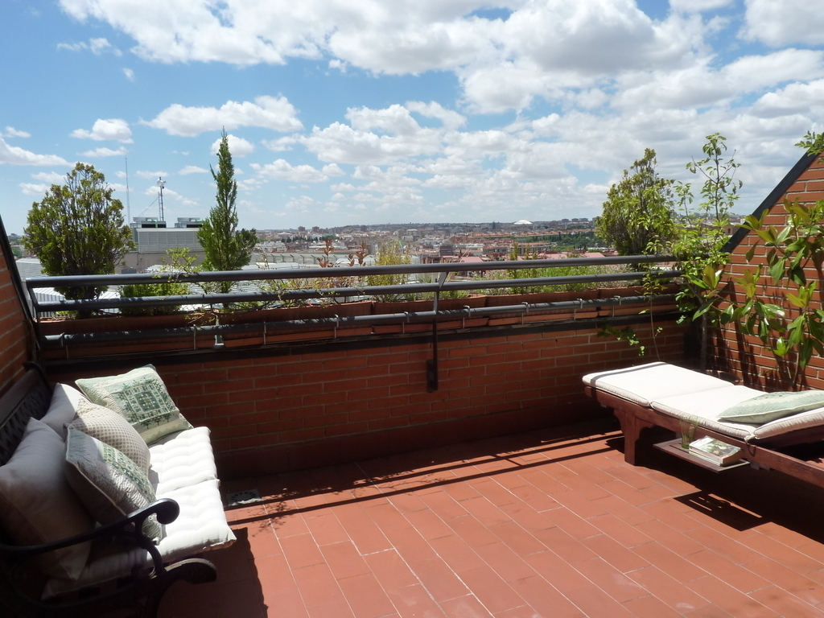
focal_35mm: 25
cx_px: 412
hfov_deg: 69.4
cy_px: 309
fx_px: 595
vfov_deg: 54.9
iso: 125
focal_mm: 4.1
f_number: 5.6
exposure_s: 1/400
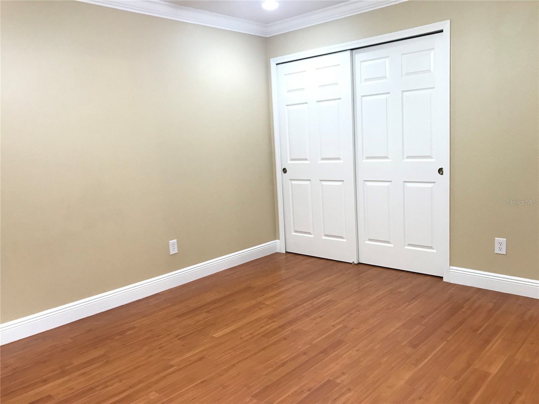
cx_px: 270
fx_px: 436
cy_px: 202
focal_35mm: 28
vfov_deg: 49.7
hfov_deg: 63.4
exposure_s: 1/15
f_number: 1.8
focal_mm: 3.99
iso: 40
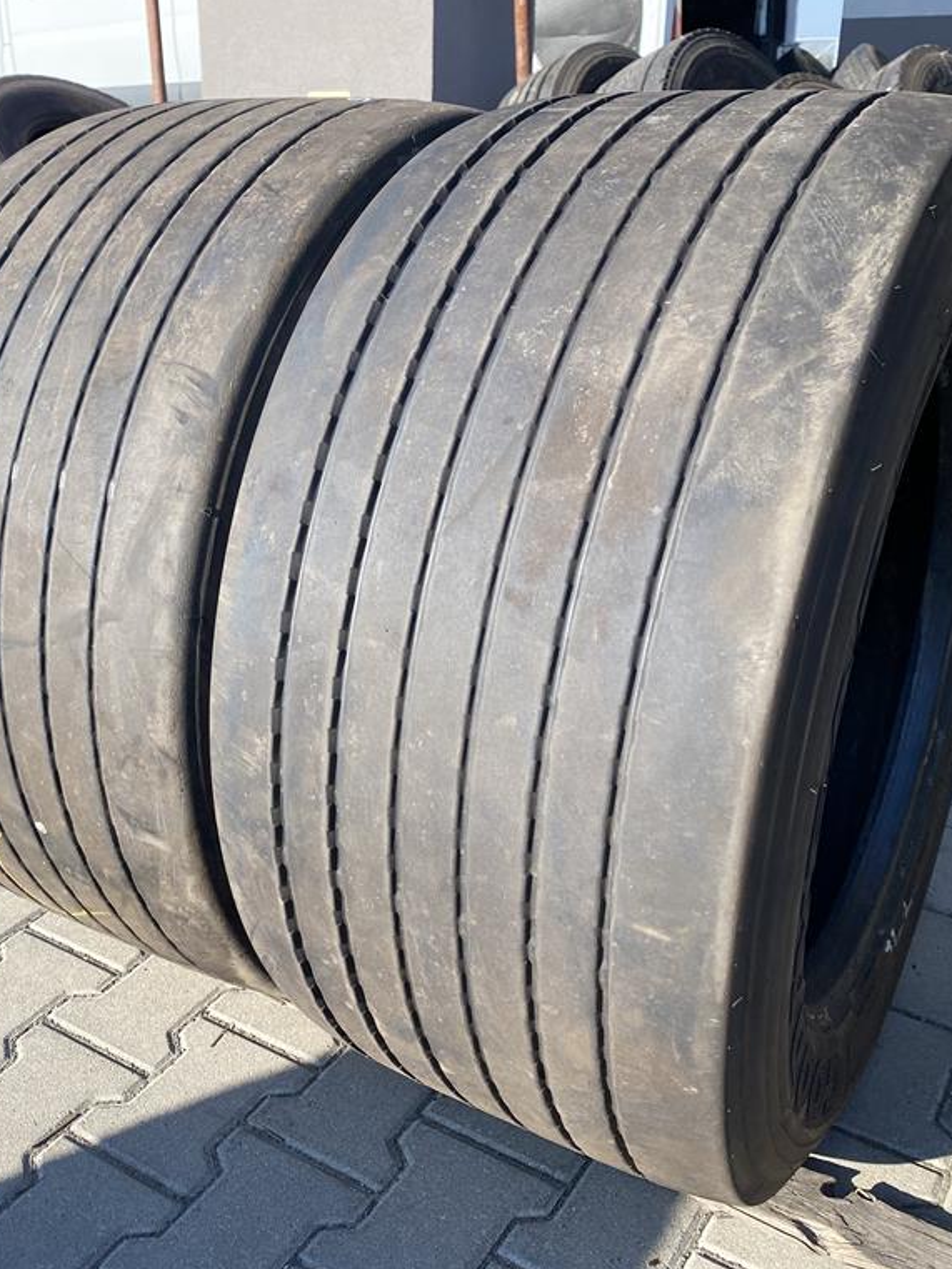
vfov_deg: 52.6
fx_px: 1283
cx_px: 377
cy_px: 632
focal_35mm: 35
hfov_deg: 40.5
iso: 32
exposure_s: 1/728
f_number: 1.8
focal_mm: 4.25
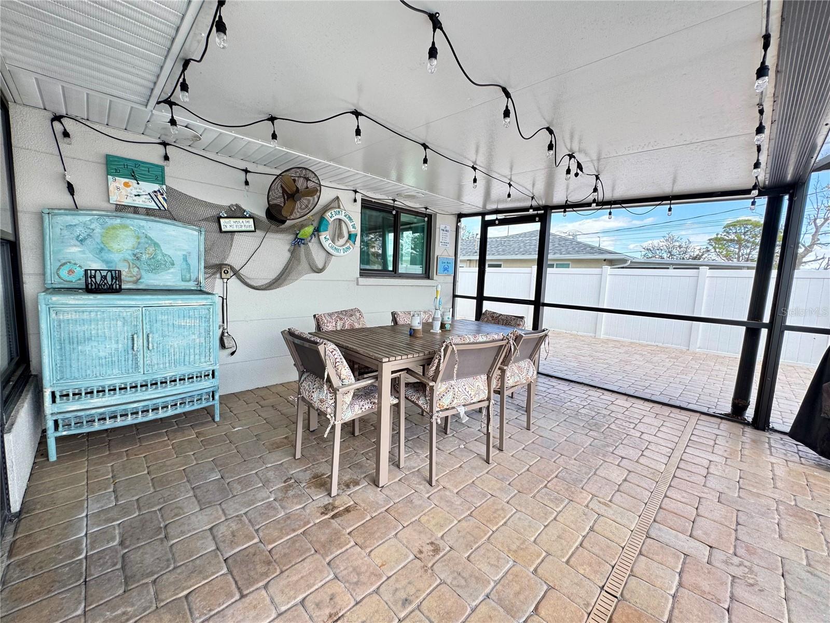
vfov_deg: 85.7
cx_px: 415
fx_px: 336
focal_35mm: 14
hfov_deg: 102.1
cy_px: 312
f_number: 2.2
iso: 50
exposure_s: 1/99
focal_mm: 2.22
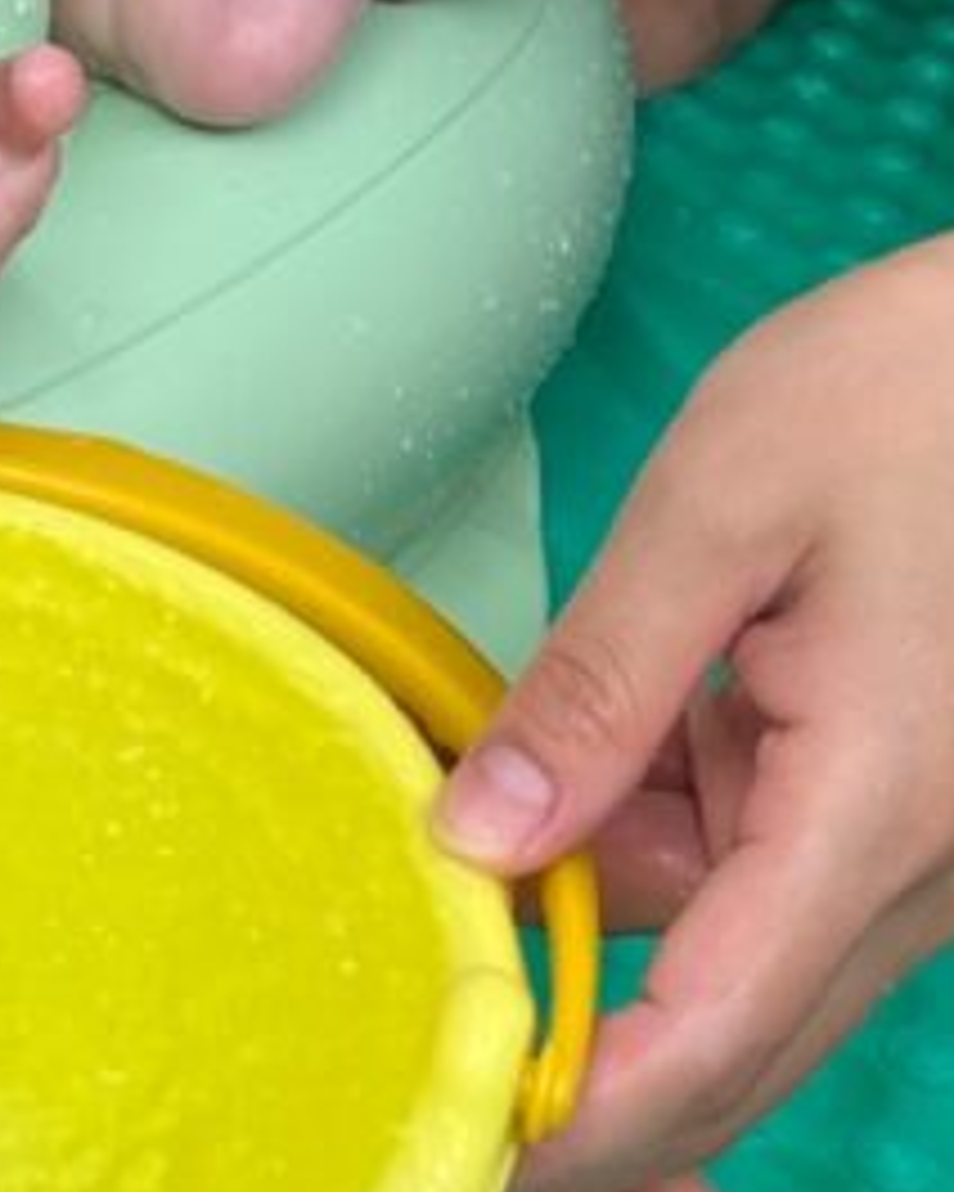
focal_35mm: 98
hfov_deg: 15.2
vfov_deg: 18.0
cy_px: -441
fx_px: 3459
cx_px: -144
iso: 50
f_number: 1.6
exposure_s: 1/871
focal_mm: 5.1
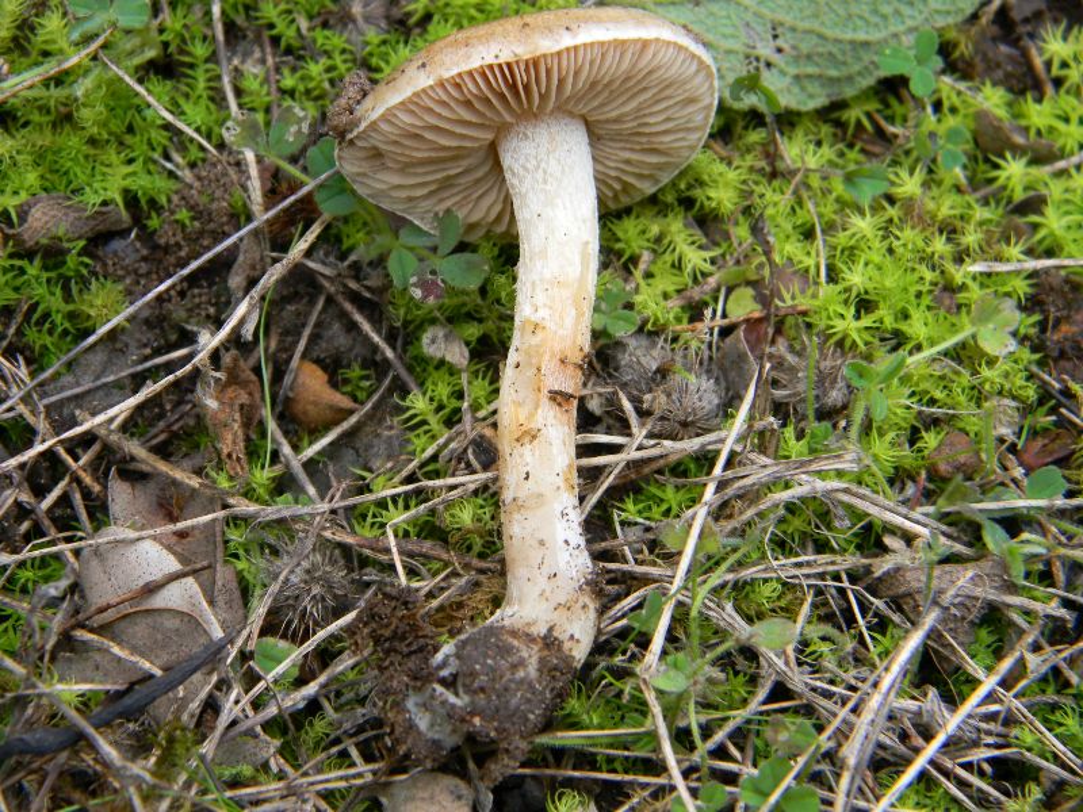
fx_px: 2597
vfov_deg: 17.8
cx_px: 542
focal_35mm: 83
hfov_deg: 23.6
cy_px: 406
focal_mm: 15.1
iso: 159
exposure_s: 1/30
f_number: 4.5
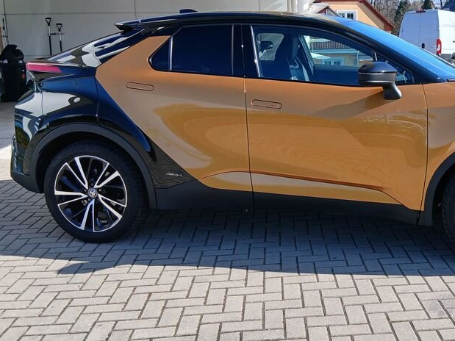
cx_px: 336
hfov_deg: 42.6
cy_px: 130
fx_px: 565
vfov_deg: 33.4
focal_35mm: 43
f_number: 1.8
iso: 20
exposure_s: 1/294
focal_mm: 3.98
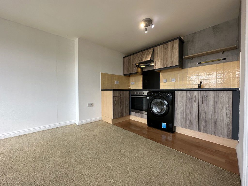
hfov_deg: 102.1
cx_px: 124
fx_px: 100
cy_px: 93
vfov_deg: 85.7
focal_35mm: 14
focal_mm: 2.22
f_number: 2.2
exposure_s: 1/99
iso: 100
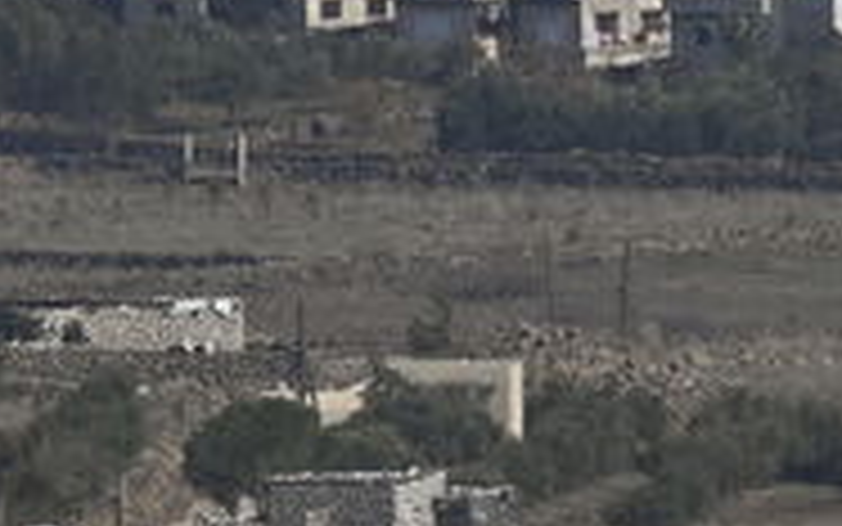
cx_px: 1369
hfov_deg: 0.9
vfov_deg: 0.6
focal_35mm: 2284
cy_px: -528
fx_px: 52427
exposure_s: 1/3200
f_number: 6.3
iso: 200
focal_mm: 300
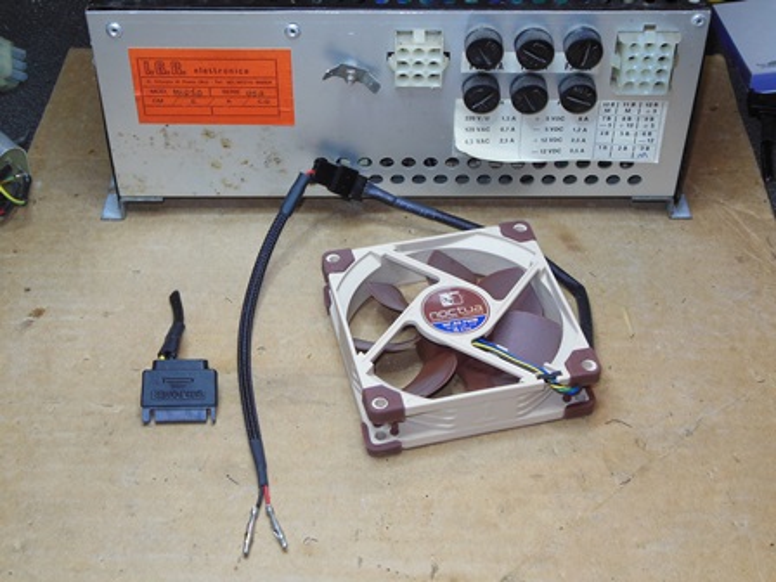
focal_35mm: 38
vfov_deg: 37.7
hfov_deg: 49.0
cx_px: 388
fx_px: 852
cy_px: 291
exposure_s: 1/30
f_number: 3.6
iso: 125
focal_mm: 6.8
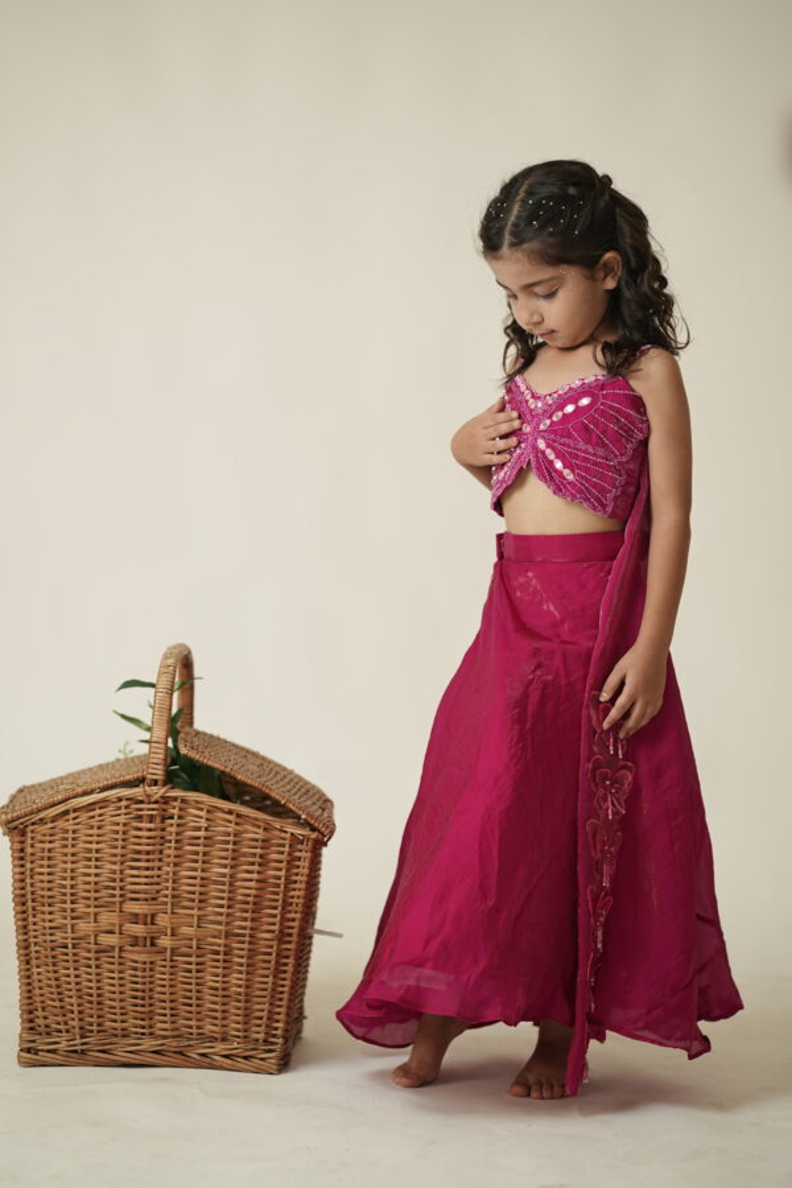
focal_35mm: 85
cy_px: 594
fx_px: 2805
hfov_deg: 16.1
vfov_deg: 23.9
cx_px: 396
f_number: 2
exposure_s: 1/160
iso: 320
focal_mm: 85
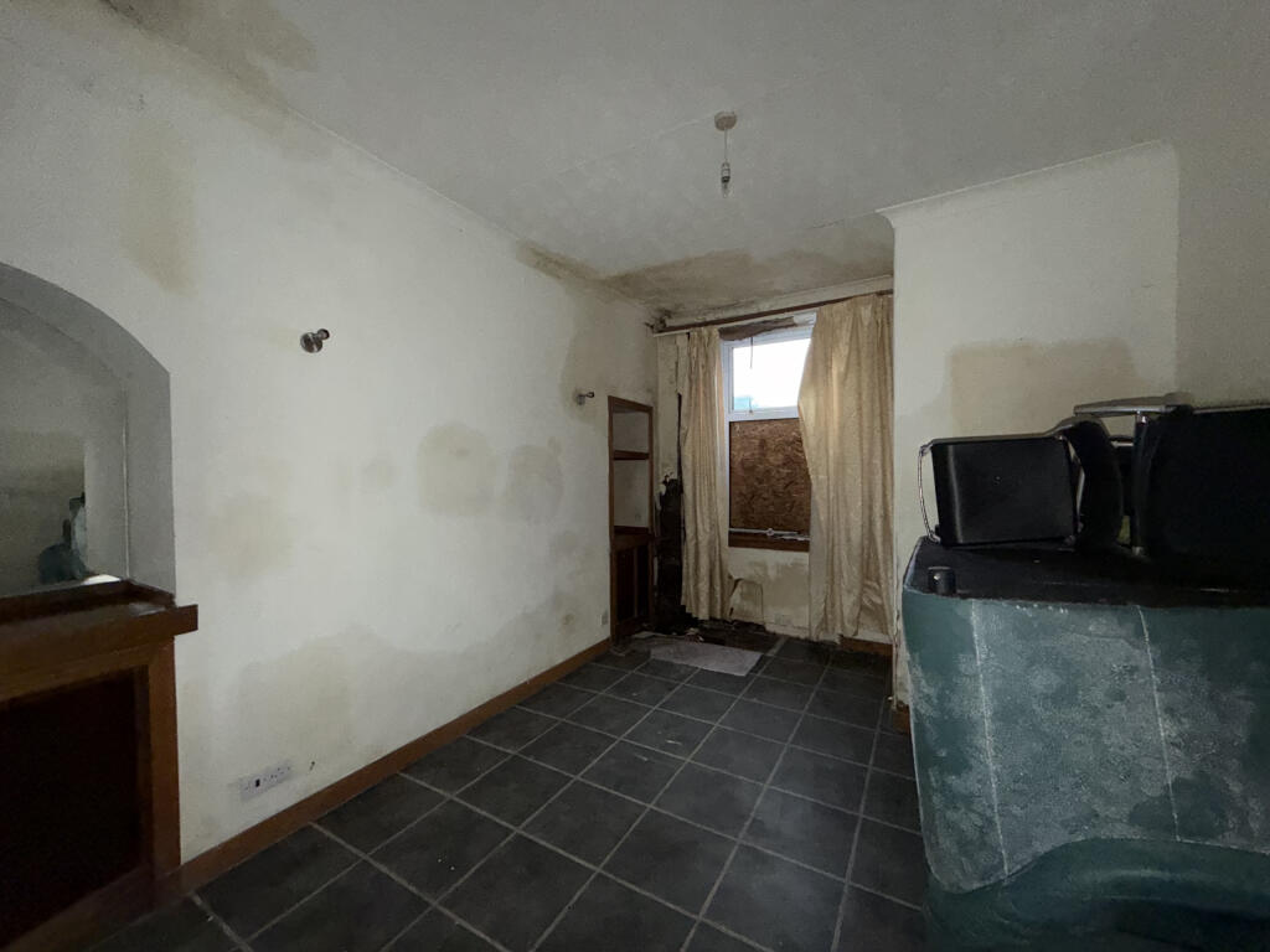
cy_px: 476
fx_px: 514
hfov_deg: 102.1
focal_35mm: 14
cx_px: 635
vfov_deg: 85.7
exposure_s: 1/34
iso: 320
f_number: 2.2
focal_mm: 2.22
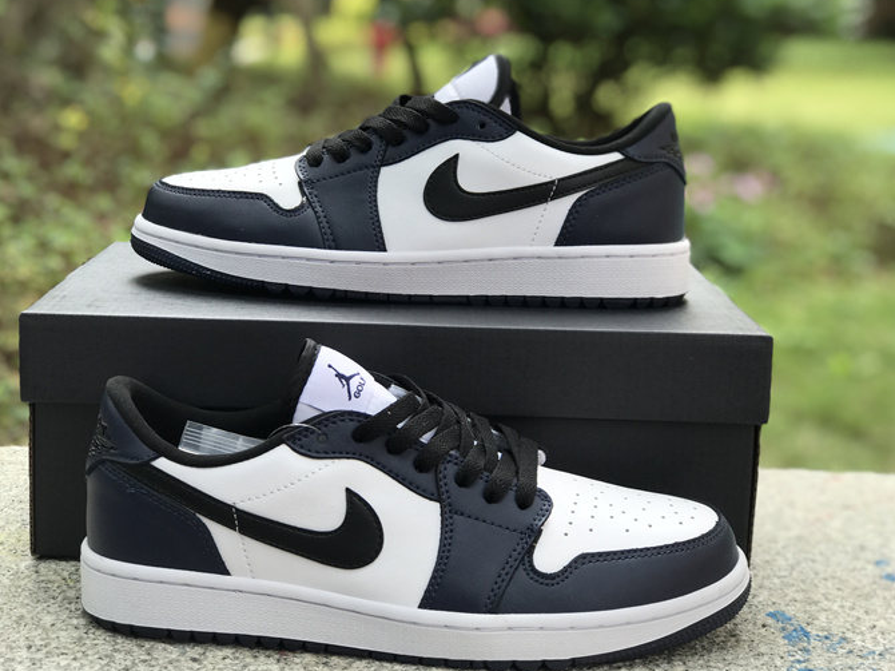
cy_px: 340
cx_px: 409
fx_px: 1628
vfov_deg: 23.3
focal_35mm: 63
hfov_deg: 30.7
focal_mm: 6.6
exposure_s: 1/133
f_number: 2.8
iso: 20
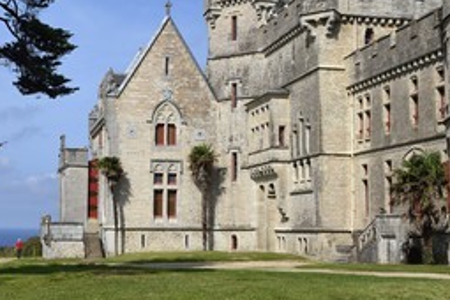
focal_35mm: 56
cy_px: 159
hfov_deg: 35.3
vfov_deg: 24.2
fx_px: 700
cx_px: 154
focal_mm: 34
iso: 200
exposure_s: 1/250
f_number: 14
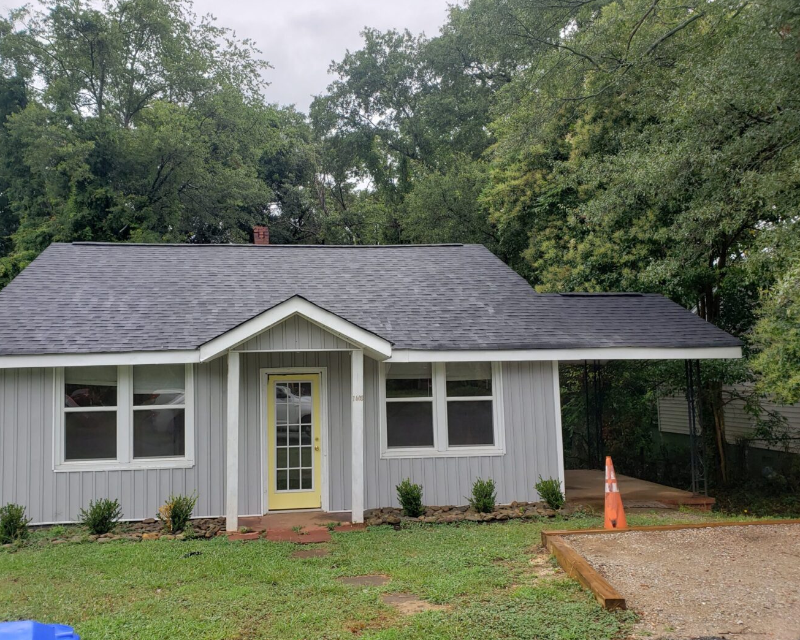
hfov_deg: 62.1
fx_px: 663
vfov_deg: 51.5
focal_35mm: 28
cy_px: 316
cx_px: 360
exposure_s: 1/559
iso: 50
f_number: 2.4
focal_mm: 4.3
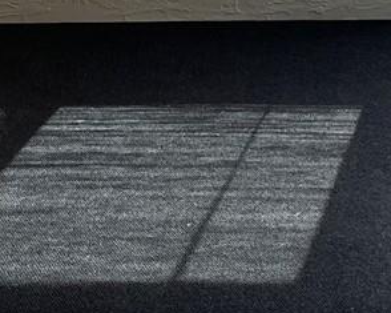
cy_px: -417
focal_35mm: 133
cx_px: 380
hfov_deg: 14.3
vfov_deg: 10.2
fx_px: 1539
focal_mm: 5.1
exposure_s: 1/126
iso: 32
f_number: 1.6
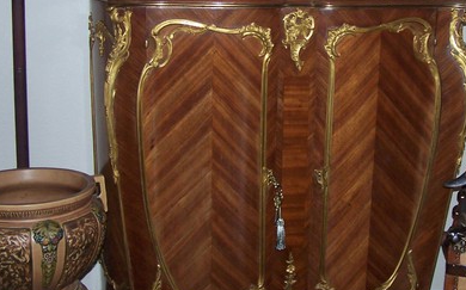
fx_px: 812
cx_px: 315
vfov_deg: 20.2
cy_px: 103
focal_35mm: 64
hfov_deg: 31.7
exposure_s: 1/60
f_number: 2.8
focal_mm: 6.3
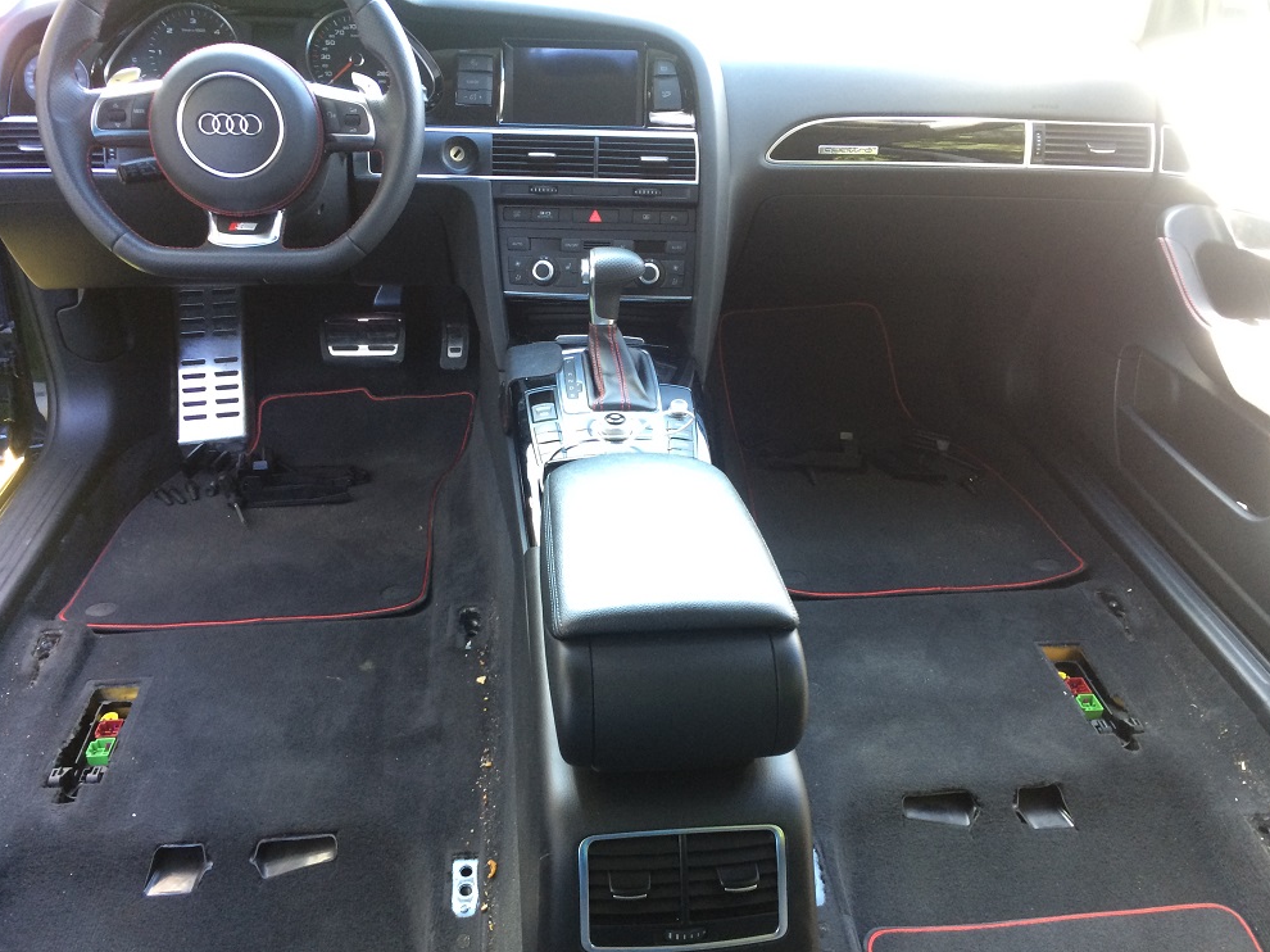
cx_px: 652
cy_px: 470
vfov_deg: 46.8
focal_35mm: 30
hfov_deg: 60.0
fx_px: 1100
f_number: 2.2
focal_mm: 4.15
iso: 160
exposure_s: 1/33
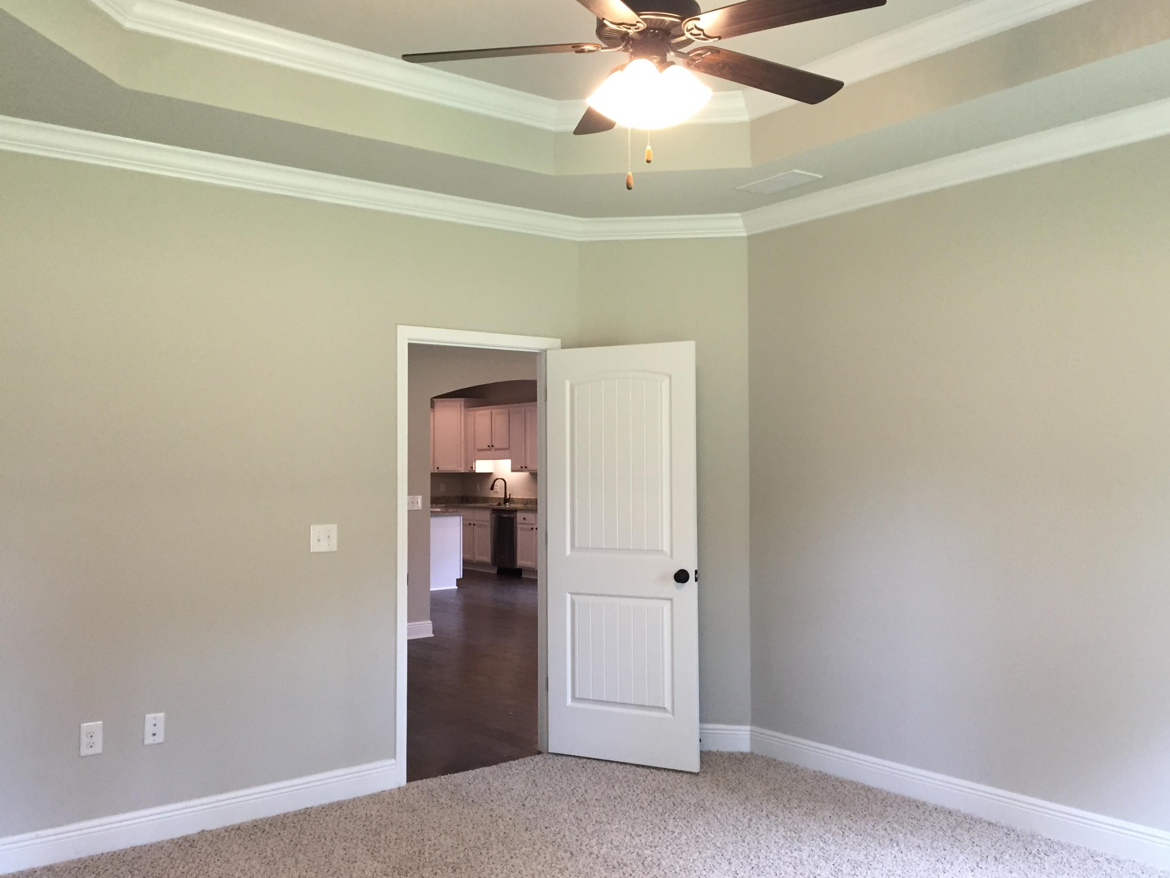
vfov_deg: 45.4
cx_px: 604
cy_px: 433
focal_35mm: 31
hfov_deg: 58.3
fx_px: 1048
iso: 50
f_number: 2.2
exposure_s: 1/30
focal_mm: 4.15
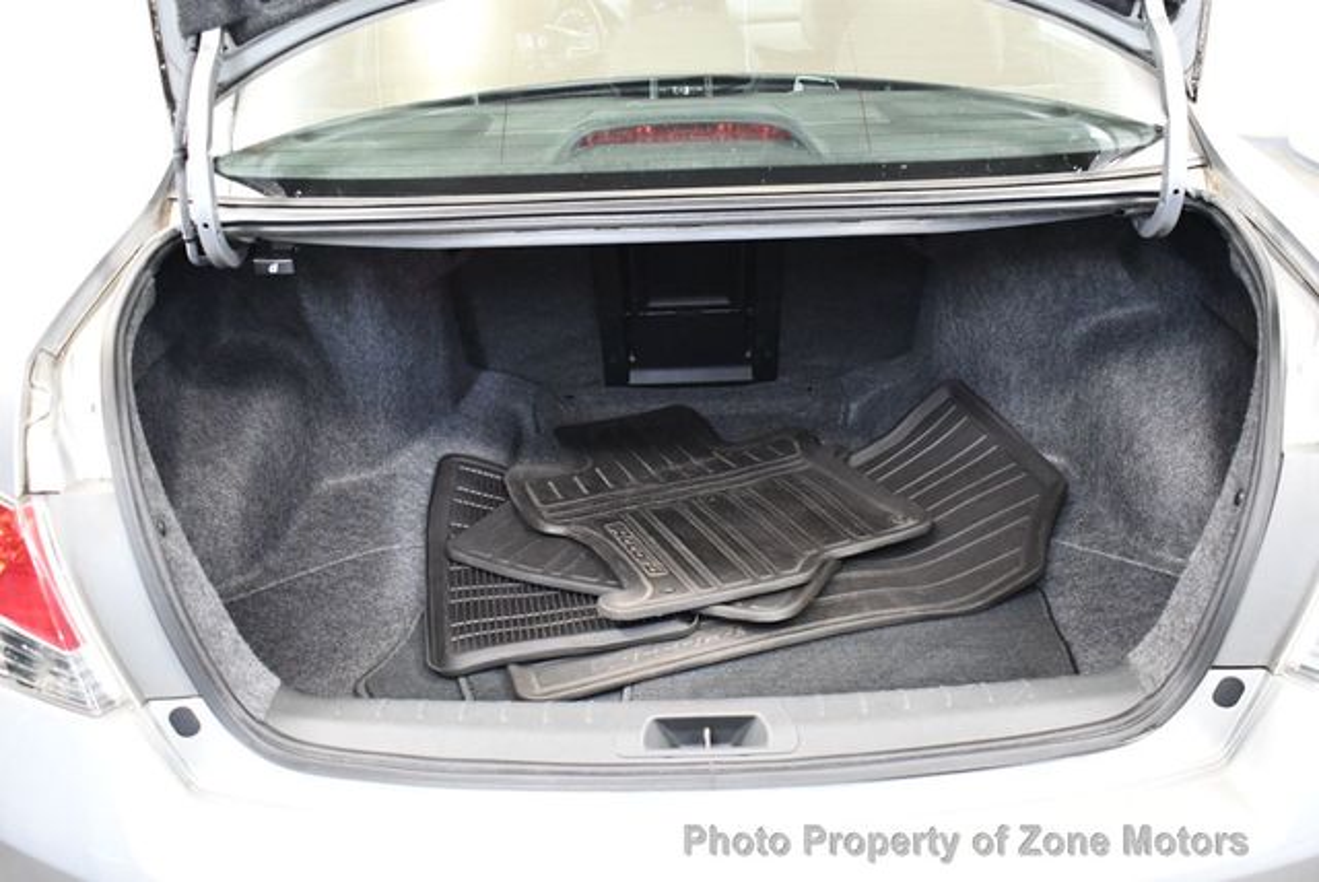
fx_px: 1320
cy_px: 441
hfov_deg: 53.1
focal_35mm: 36
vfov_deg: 36.9
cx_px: 660
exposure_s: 1/60
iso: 4000
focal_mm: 18
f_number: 3.5
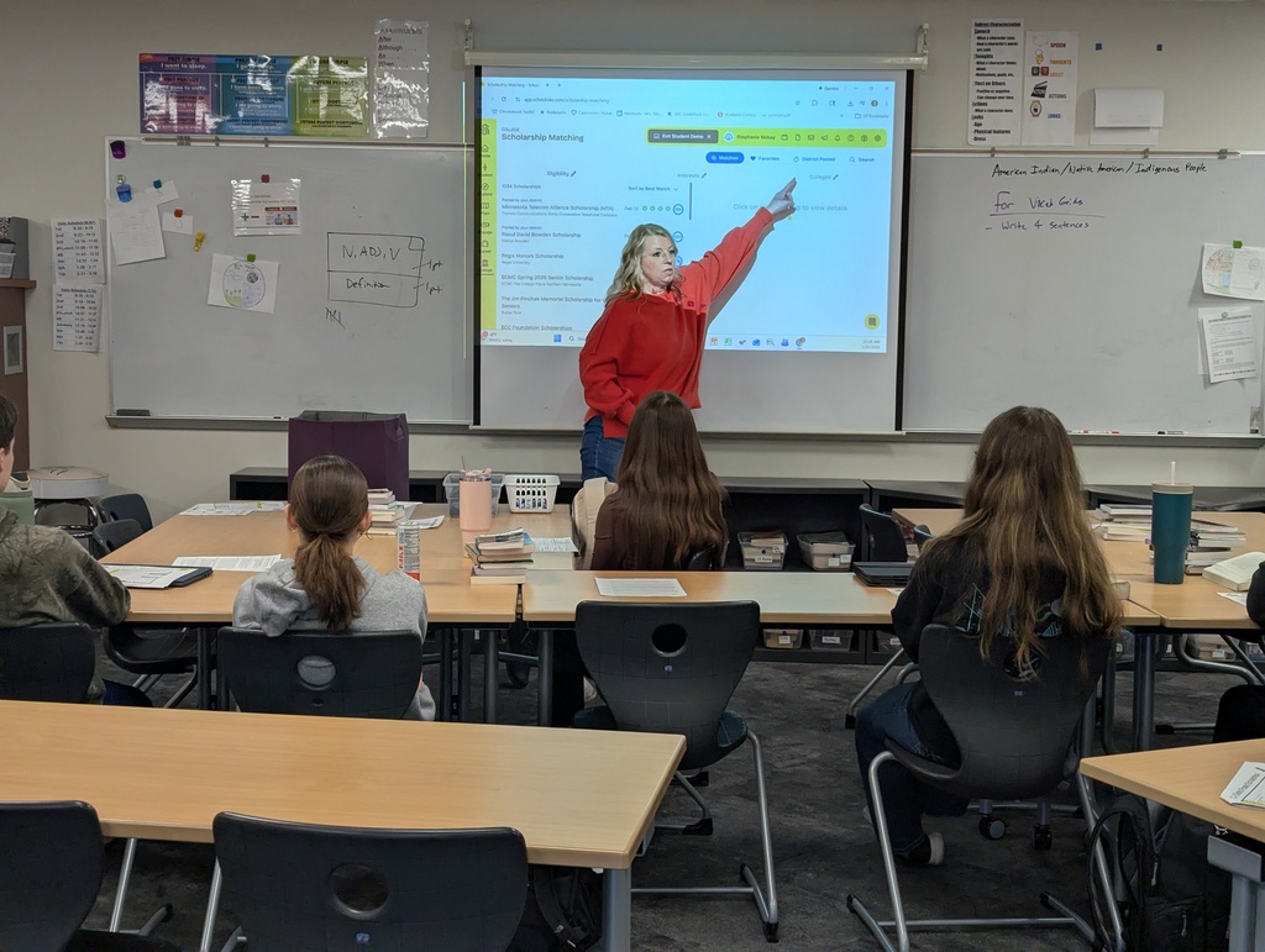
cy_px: 476
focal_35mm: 48
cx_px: 632
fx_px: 1757
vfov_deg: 30.3
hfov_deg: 39.6
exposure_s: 1/301
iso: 241
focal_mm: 6.81
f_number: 1.85
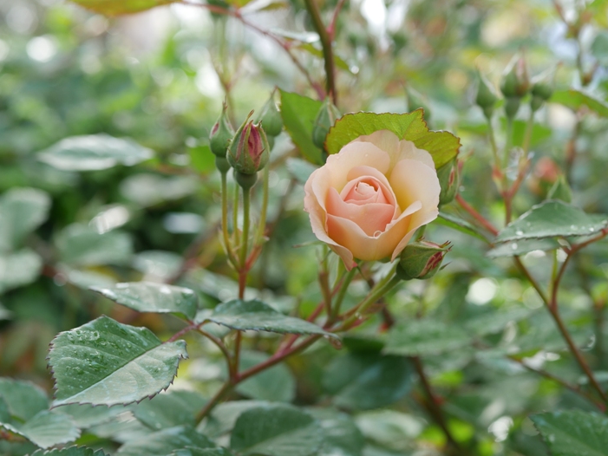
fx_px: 1001
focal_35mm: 57
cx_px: 314
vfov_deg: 25.6
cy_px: 257
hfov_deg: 33.8
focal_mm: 25
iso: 200
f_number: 3.5
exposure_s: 1/400
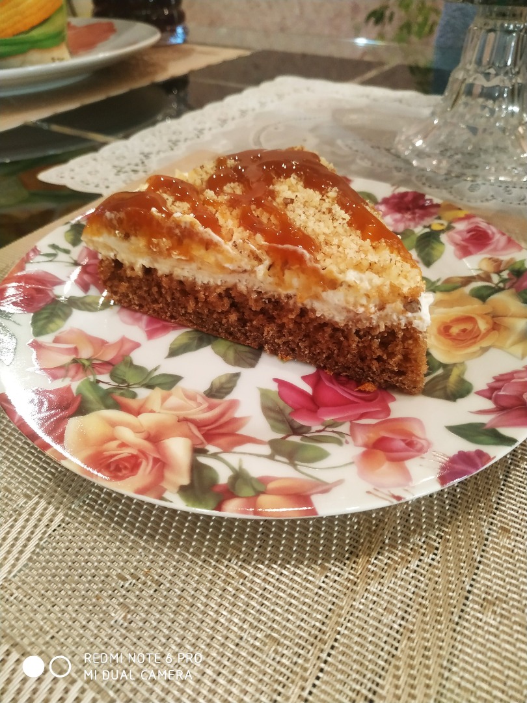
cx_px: 264
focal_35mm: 24
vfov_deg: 71.6
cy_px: 352
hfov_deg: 56.8
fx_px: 487
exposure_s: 1/20
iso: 500
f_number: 1.9
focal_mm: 3.94
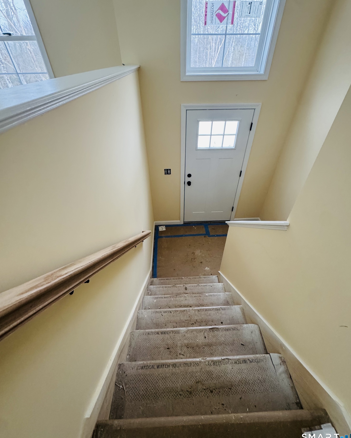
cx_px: 177
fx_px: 195
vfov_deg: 96.7
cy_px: 204
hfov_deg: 84.0
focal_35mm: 15
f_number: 2.2
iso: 320
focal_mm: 2.22
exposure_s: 1/99
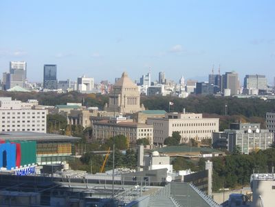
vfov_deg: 13.0
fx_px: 906
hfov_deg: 17.3
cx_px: 138
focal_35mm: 114
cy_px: 104
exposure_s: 1/200
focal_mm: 18.6
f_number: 8.3
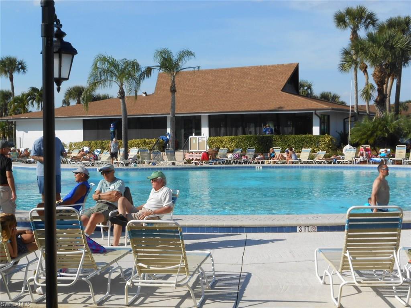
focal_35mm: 56
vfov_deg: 26.1
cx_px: 206
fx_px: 665
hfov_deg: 34.3
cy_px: 154
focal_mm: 10
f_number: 5.2
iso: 80
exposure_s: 1/640
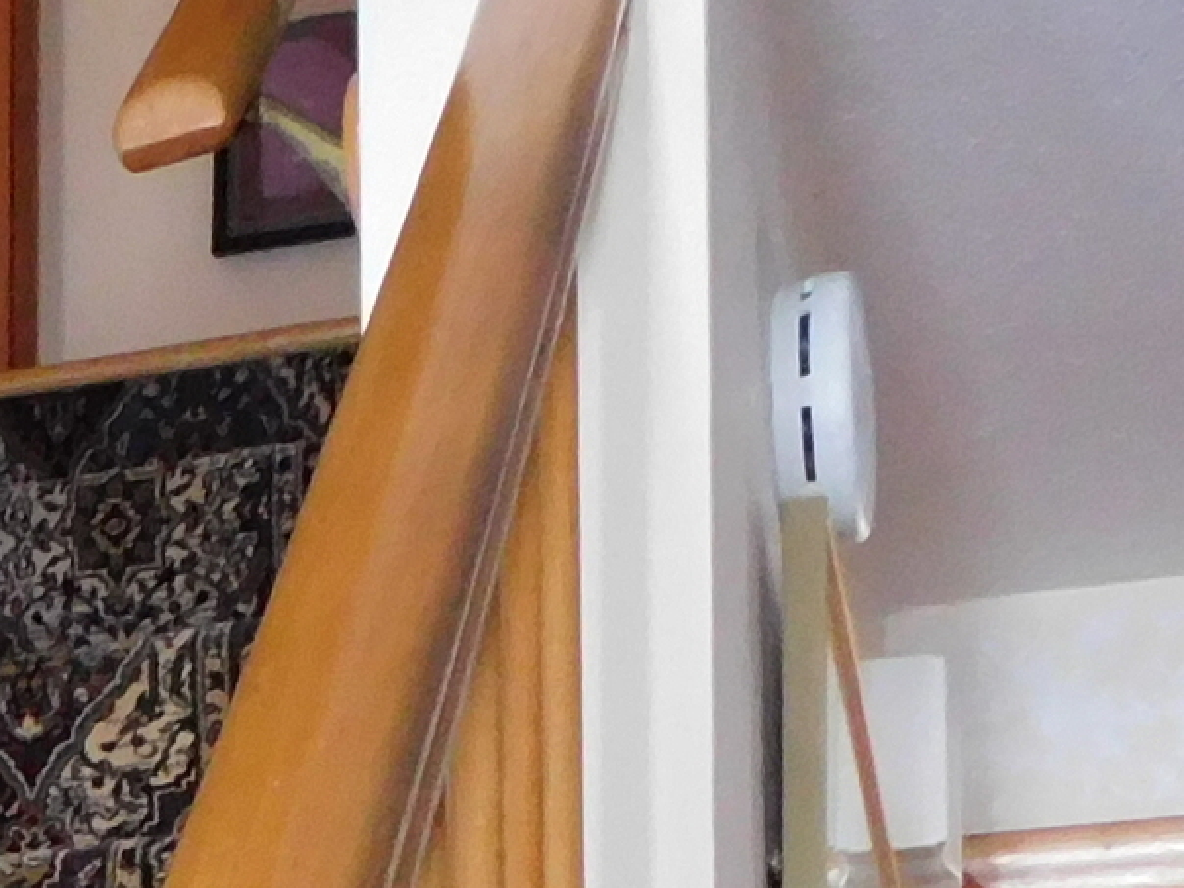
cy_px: 1786
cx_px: -847
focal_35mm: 117
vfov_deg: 11.4
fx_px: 4002
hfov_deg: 15.0
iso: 400
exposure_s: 1/15
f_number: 3
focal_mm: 4
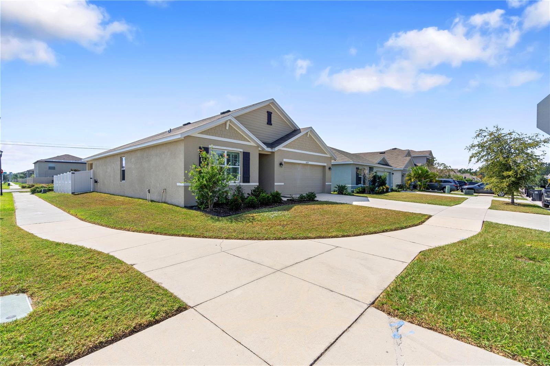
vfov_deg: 73.7
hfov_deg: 96.7
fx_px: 244
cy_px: 183
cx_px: 275
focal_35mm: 16
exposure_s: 1/1000
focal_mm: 16
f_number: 8
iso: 250
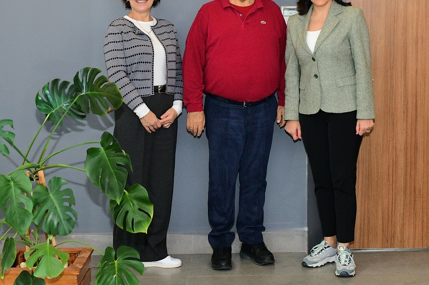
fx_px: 700
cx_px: 254
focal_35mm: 59
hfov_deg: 34.0
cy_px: 80
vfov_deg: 22.9
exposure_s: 1/125
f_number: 6.3
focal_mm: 25
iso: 1250
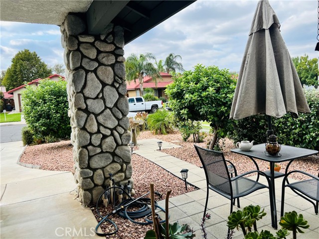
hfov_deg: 67.3
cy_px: 120
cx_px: 160
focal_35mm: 26
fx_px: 240
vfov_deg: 53.1
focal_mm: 5.7
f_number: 1.5
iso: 50
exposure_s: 1/2915
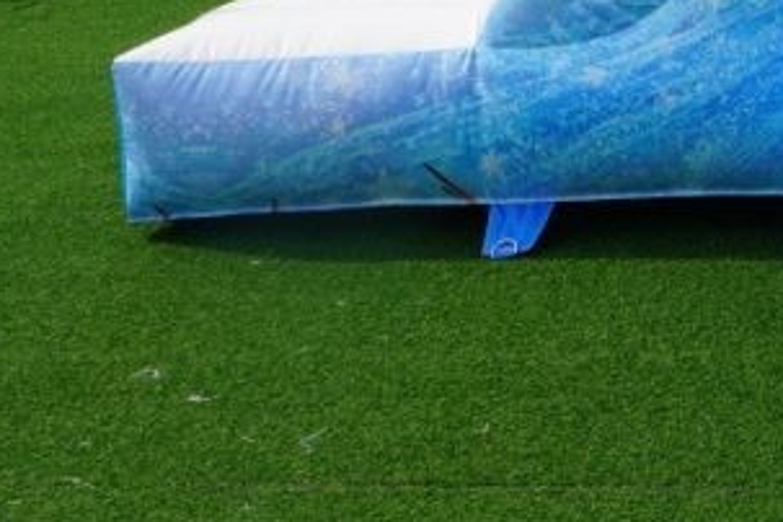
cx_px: 1044
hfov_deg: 22.2
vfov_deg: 15.6
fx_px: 1762
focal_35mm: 81
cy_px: -244
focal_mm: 16
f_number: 10
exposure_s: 1/160
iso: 100
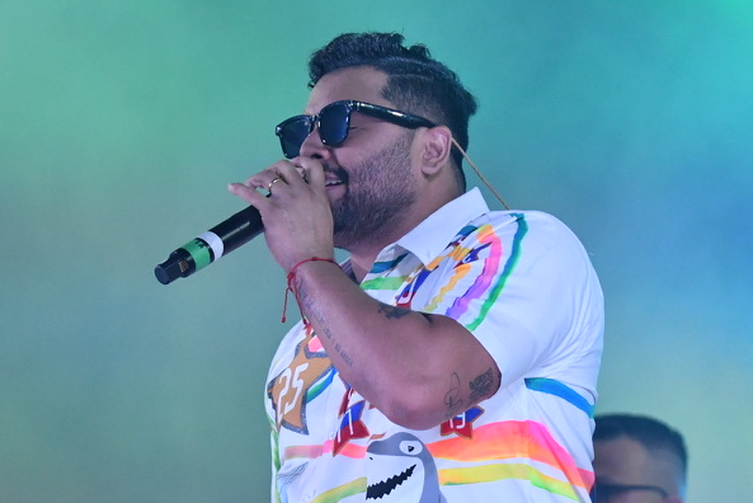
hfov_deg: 6.8
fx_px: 6320
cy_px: 426
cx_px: 409
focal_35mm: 302
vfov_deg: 4.6
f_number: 2.8
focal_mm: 110
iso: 2500
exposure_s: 1/1250
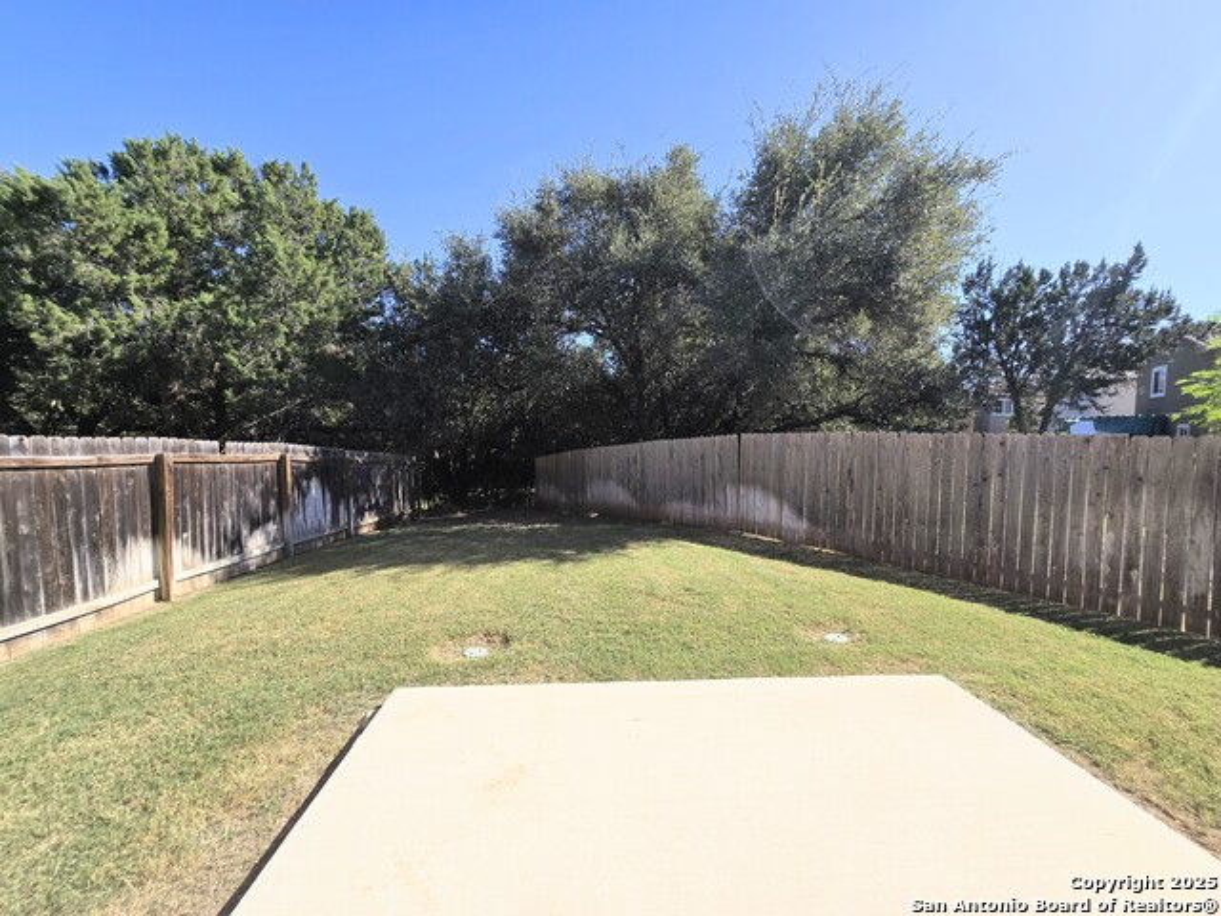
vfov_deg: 89.9
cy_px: 458
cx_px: 610
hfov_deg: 106.2
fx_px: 459
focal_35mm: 13
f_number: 2.2
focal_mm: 2.2
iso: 50
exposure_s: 1/2049
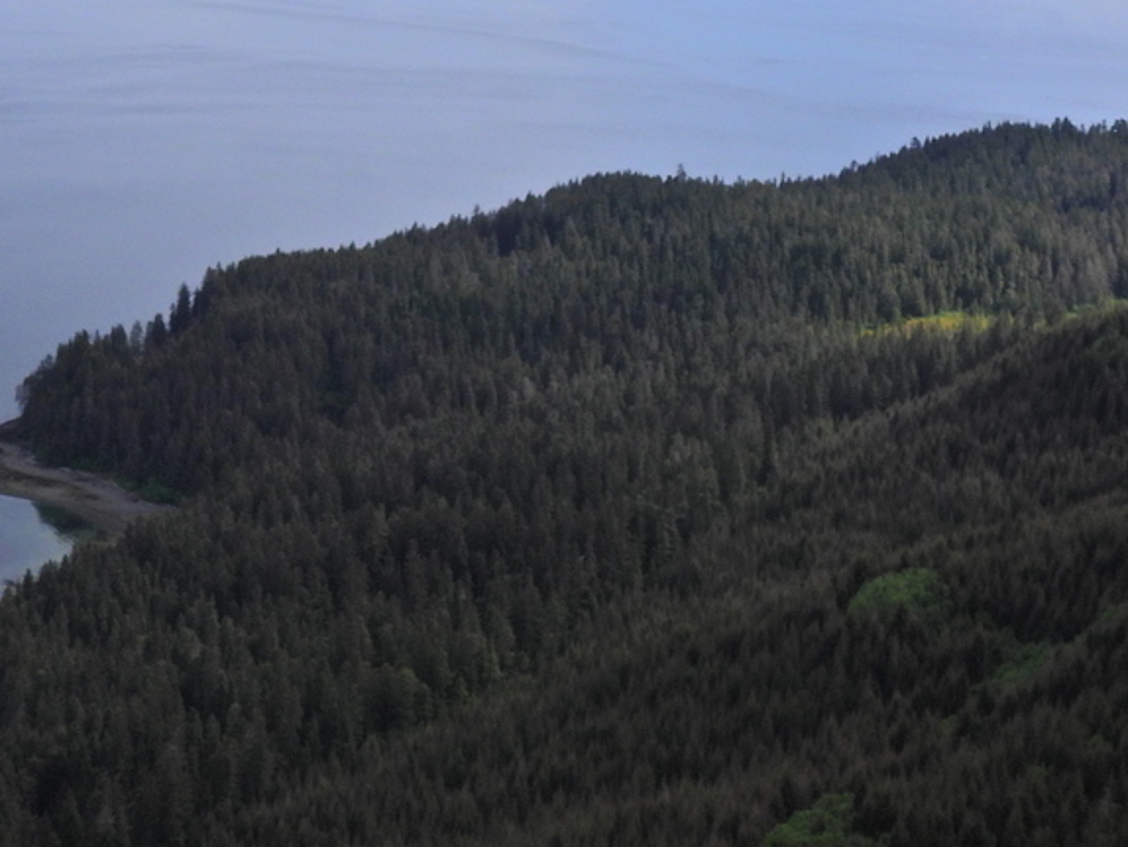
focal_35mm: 78
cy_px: 33
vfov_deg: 18.5
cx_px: 387
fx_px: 2543
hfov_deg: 24.9
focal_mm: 6.2
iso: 100
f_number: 3.5
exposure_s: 1/1600
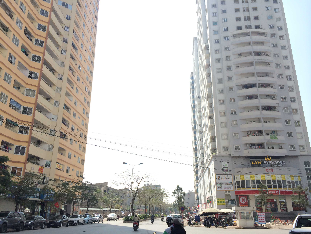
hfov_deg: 60.0
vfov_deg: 46.8
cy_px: 117
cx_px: 156
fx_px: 270
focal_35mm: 30
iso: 40
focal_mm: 4.12
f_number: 2.2
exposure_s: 1/1414
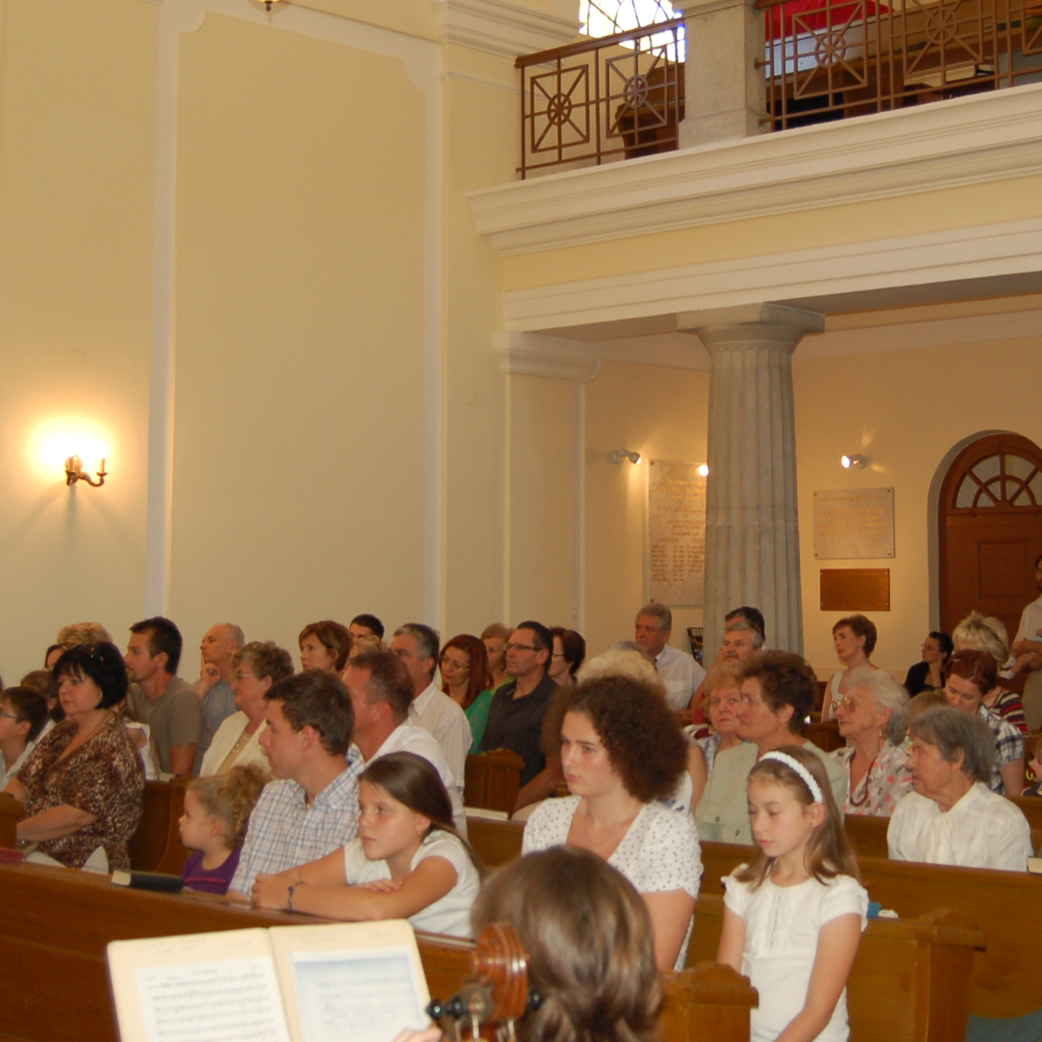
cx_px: 617
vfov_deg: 29.3
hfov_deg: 29.5
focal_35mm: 58
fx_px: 1975
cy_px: 333
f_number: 3.8
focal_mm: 22
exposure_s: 1/60
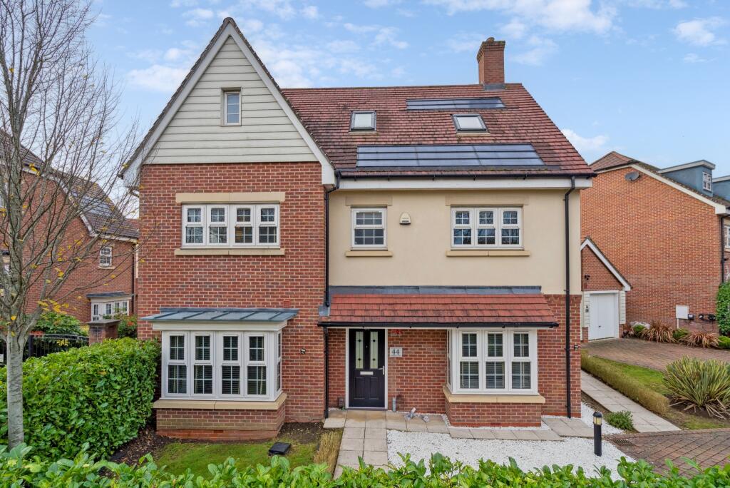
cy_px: 244
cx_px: 365
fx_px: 325
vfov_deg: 73.8
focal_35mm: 16
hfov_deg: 96.7
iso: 640
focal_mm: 16
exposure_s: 1/100
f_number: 10
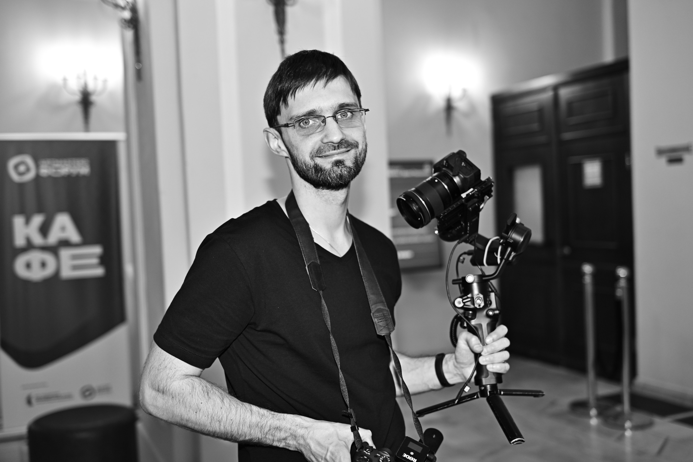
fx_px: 770
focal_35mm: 40
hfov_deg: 48.5
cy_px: 231
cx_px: 346
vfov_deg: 33.4
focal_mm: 40
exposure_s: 1/200
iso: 250
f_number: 2.5
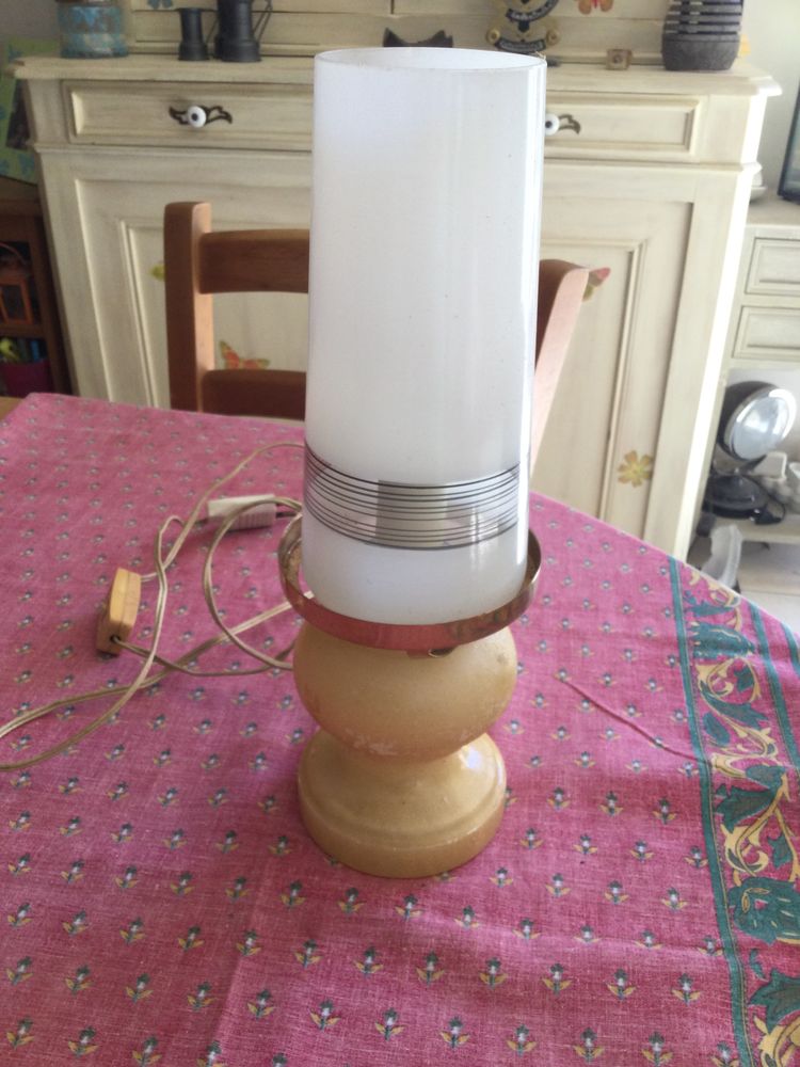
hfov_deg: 45.4
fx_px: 955
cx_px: 400
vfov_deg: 58.4
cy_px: 534
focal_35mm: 31
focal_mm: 3.3
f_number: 2.4
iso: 50
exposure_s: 1/100
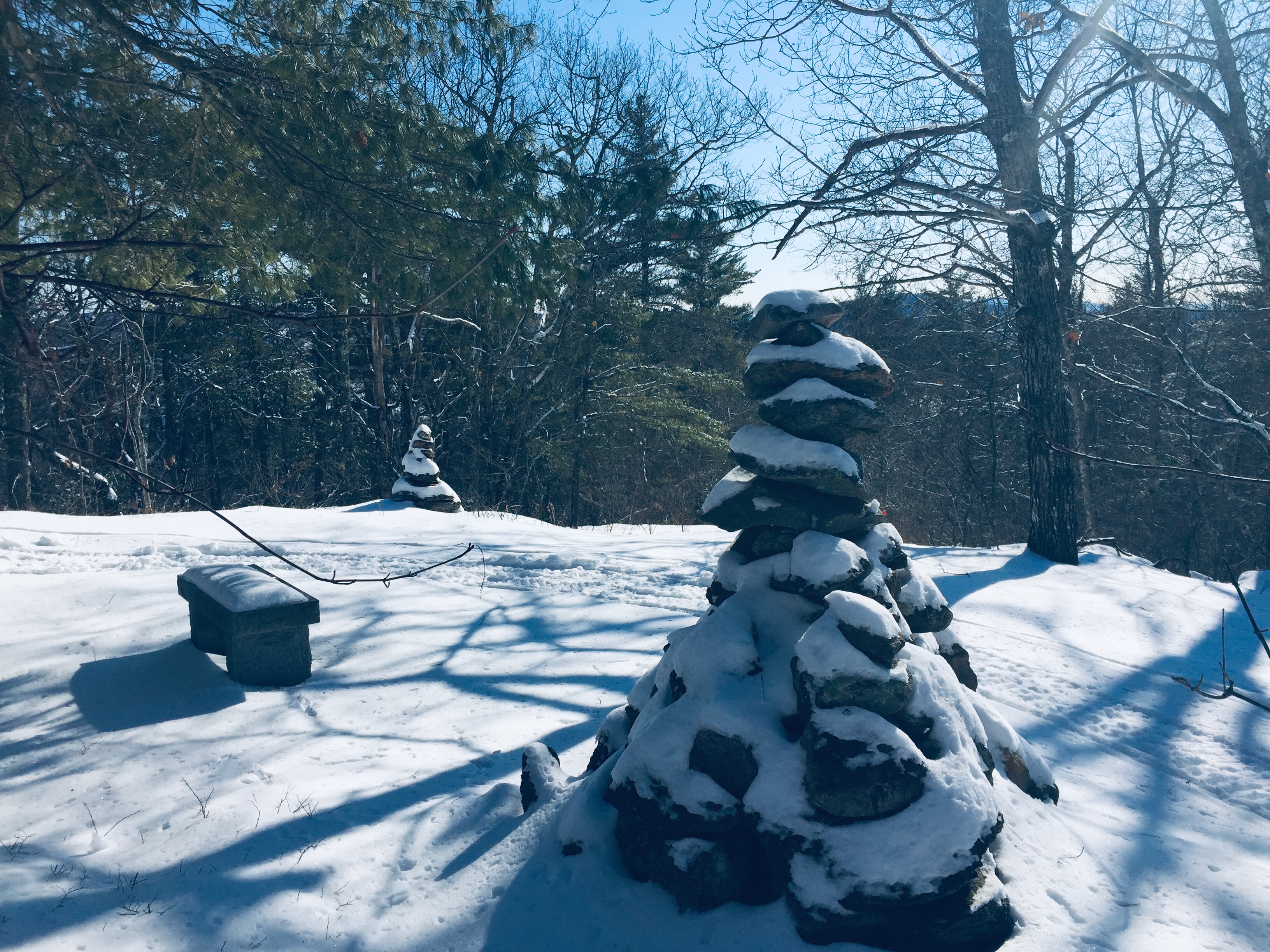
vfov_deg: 48.2
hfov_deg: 61.7
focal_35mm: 29
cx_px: 635
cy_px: 476
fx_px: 1064
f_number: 2.2
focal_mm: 4.15
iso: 32
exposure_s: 1/3968
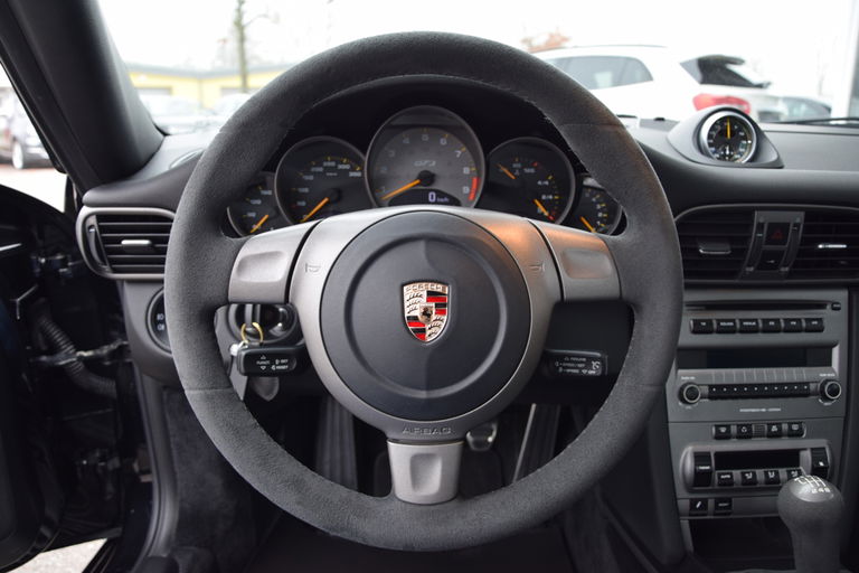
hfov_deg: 37.9
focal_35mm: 52
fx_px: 1253
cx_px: 430
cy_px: 286
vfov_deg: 25.8
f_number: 5
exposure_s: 1/100
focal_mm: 35
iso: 400
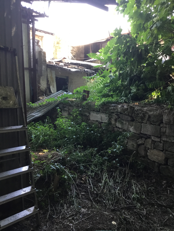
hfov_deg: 45.4
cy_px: 116
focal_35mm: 31
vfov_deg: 58.4
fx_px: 208
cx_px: 87
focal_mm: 3.3
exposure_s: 1/33
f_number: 2.4
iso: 50
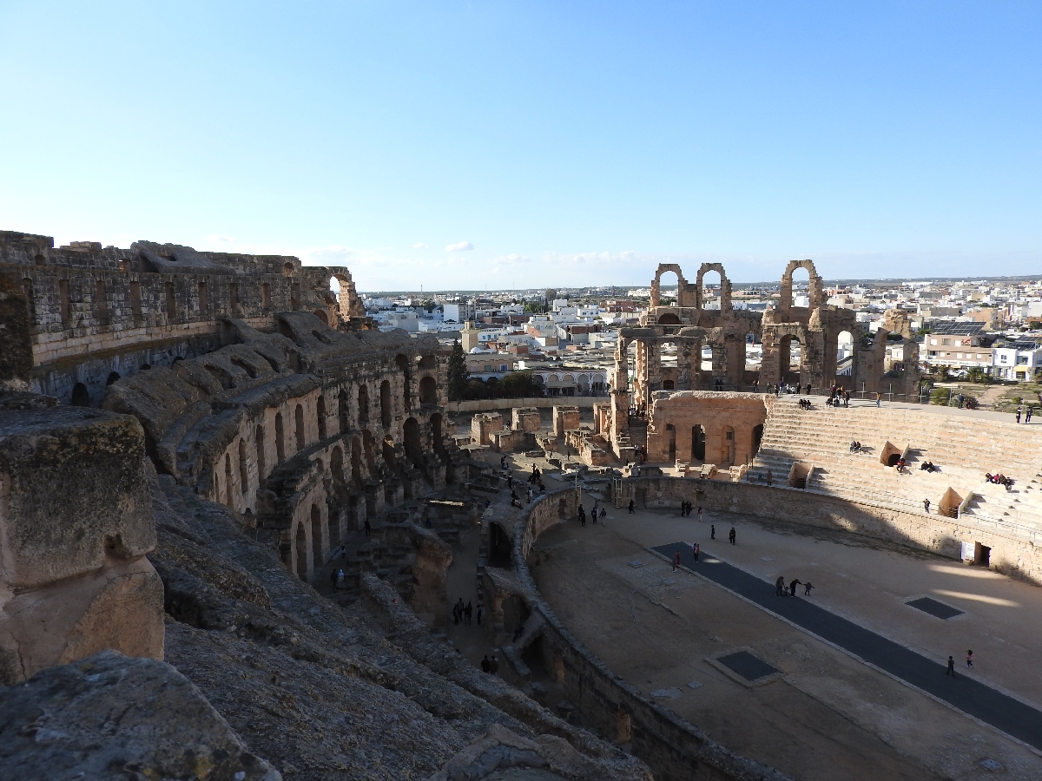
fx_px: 722
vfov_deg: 56.8
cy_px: 390
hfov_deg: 71.6
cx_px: 521
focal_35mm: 24
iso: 100
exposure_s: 1/800
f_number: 3.3
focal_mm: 4.3
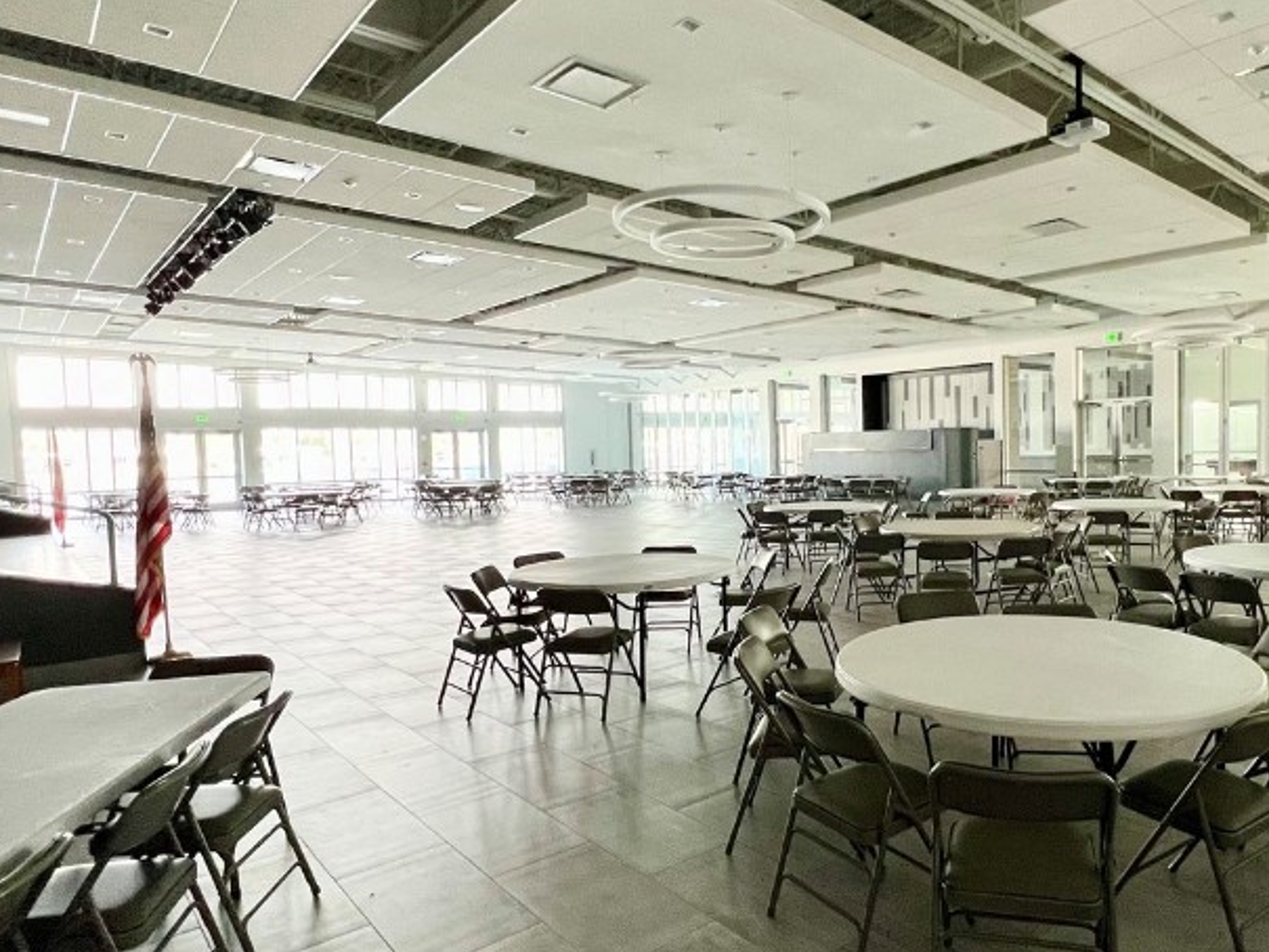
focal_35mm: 22
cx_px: 814
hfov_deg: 74.7
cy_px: 484
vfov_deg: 61.1
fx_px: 807
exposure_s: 1/80
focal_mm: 1.57
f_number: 1.8
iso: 250
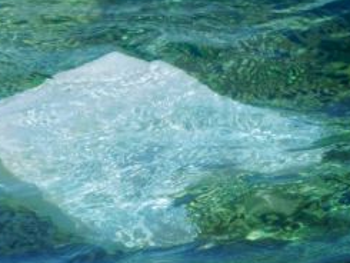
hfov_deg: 1.5
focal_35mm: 1307
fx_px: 13221
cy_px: 130
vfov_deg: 1.1
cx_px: 47
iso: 125
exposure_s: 1/500
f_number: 6.5
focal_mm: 90
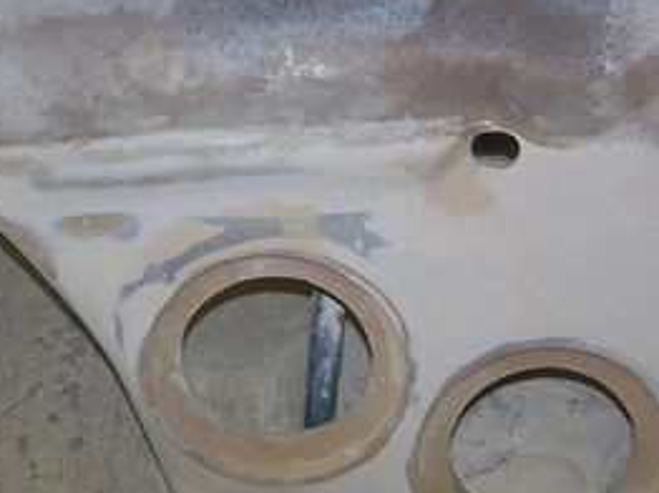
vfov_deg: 15.8
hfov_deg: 21.1
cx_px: 304
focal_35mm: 93
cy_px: 176
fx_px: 1769
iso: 80
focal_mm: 6.3
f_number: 2.8
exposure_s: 1/60
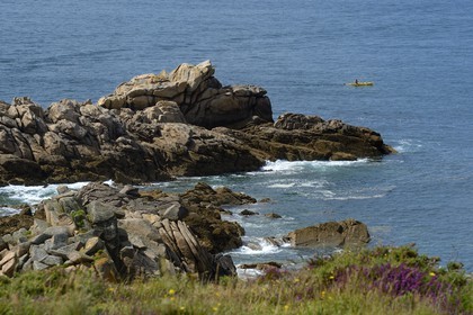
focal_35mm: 145
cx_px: 236
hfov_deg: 14.2
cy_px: 158
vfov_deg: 9.5
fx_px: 1905
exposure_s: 1/400
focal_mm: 145
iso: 200
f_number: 11
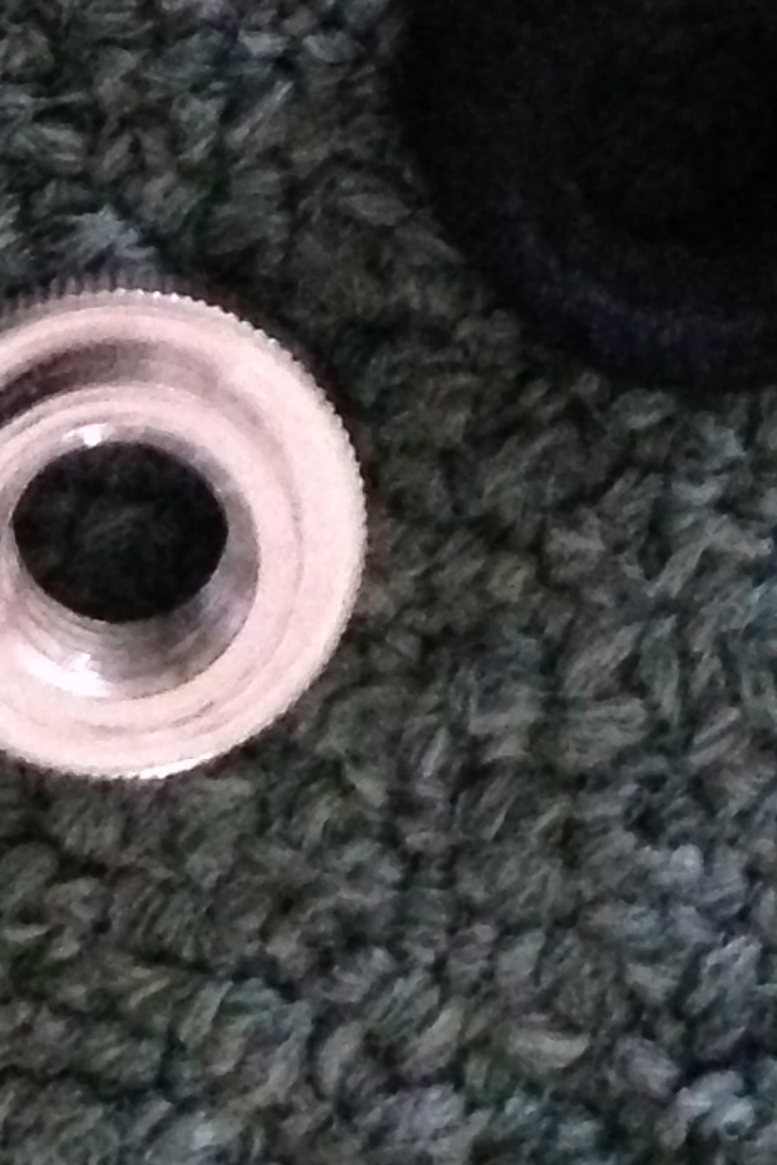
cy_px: -1148
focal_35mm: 160
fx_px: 5177
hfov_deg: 8.6
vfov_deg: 11.6
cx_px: 561
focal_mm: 4.12
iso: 800
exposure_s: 1/15
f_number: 2.4
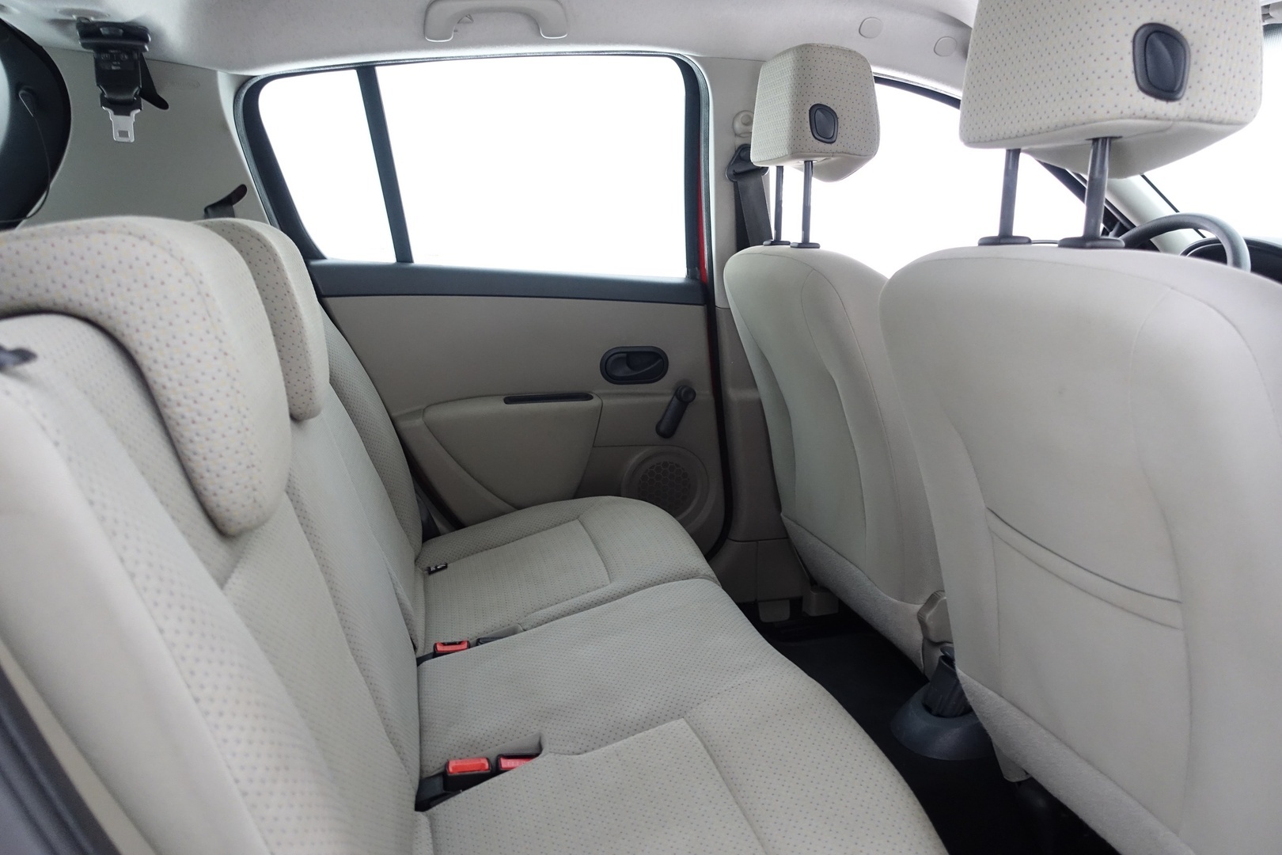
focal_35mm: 24
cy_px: 428
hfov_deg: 73.7
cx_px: 641
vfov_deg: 53.1
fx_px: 855
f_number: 2.5
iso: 1000
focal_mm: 8.8
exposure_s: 1/30
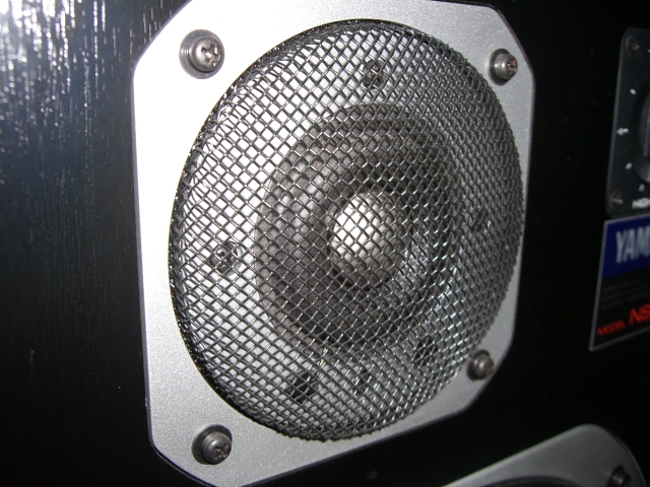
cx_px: 325
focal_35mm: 38
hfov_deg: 49.0
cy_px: 244
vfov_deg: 37.7
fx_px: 714
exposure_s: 1/60
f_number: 2.7
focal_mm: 6.2
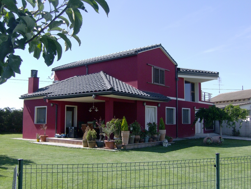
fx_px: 261
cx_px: 126
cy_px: 94
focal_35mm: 36
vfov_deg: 39.7
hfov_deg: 51.3
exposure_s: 1/461
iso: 100
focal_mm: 6
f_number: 4.7
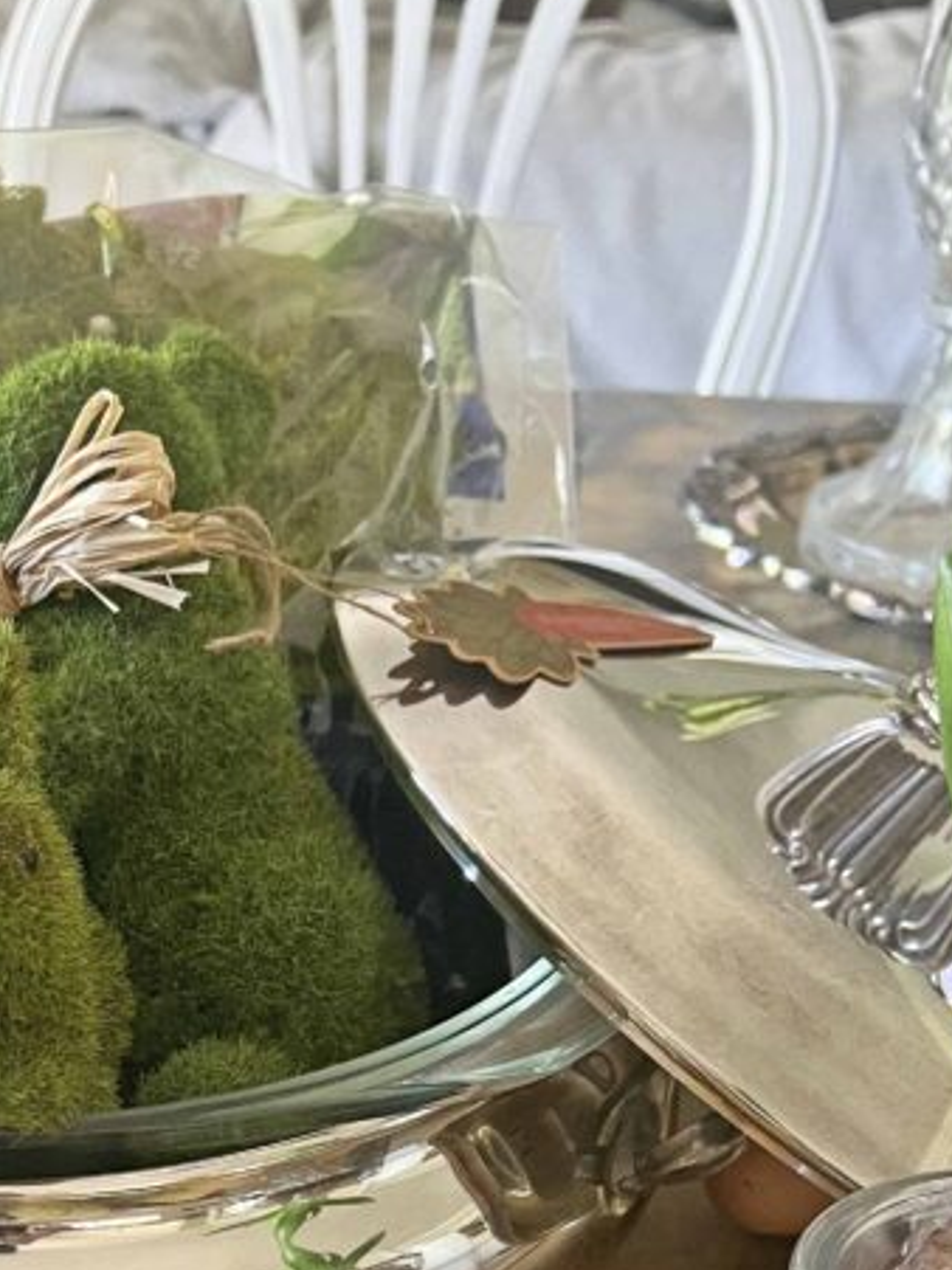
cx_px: -3
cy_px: 1332
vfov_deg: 30.0
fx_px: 2164
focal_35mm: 59
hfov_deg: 23.7
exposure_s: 1/60
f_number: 1.5
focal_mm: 5.7
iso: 200
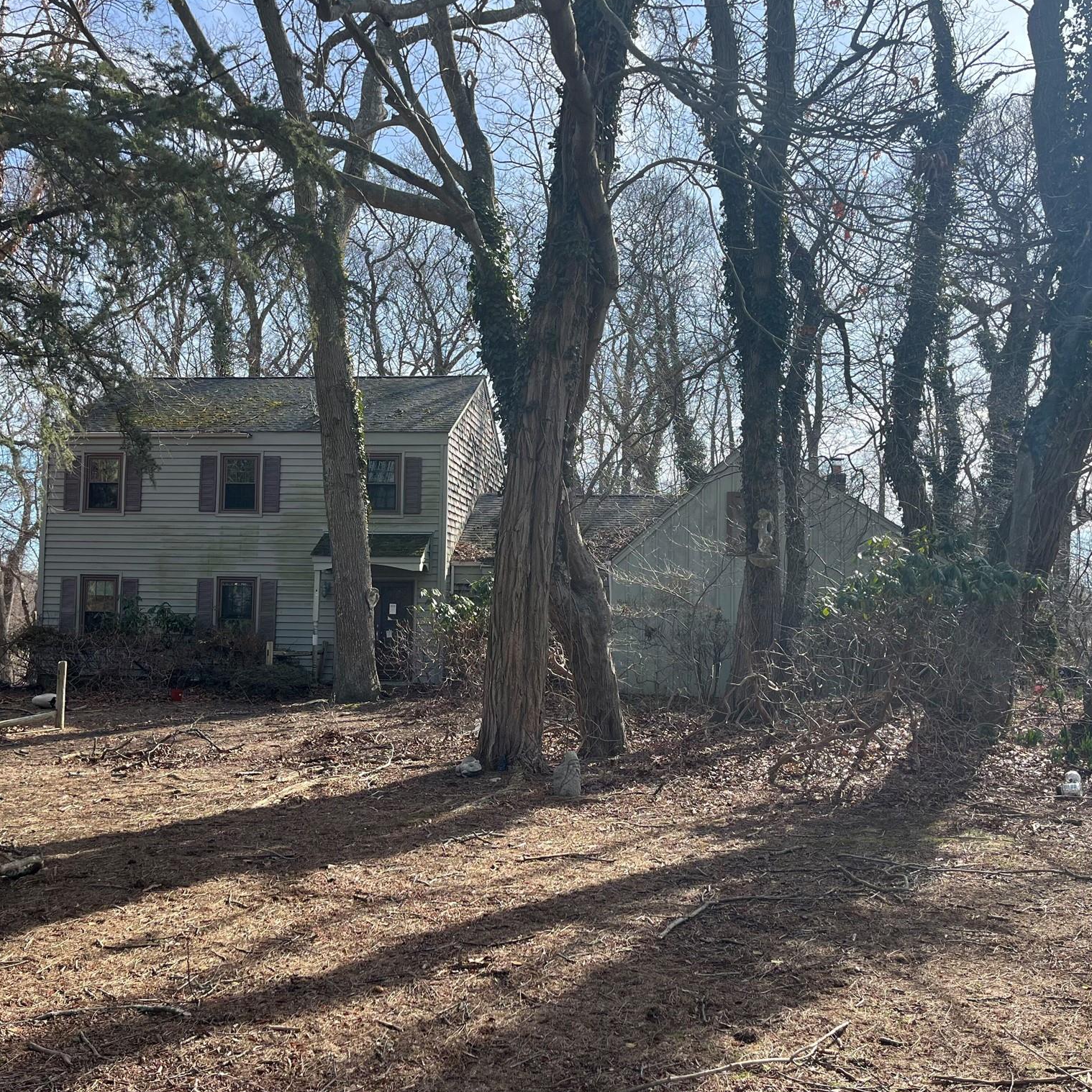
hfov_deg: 52.5
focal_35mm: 31
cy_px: 547
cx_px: 517
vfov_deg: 52.5
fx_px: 1106
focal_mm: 5.1
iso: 50
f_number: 1.6
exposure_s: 1/1441
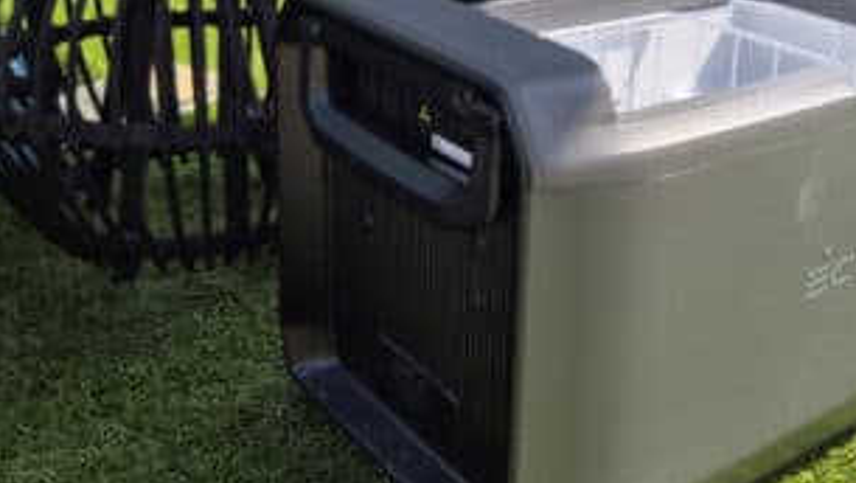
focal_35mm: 48
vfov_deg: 24.4
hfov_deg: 42.2
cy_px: 74
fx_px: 1090
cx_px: 588
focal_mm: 5.4
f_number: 1.8
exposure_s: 1/1996
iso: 40
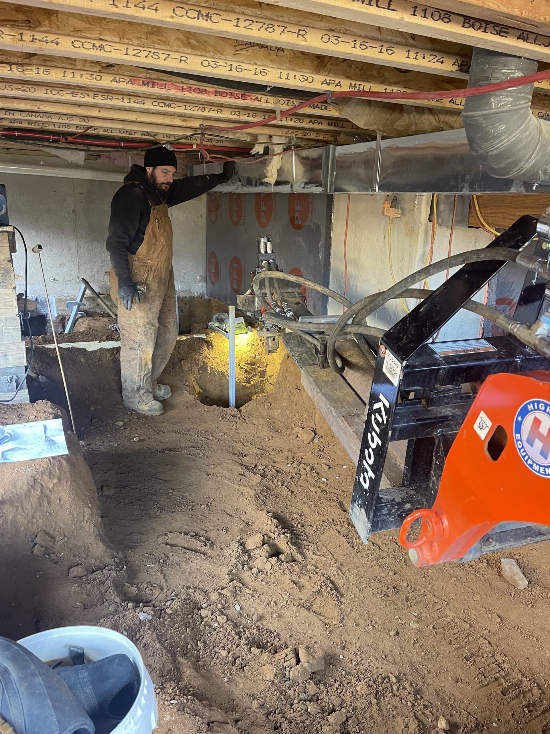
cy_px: 367
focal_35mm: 26
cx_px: 275
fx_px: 551
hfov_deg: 53.1
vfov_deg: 67.3
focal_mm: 5.1
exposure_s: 1/60
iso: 320
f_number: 1.6
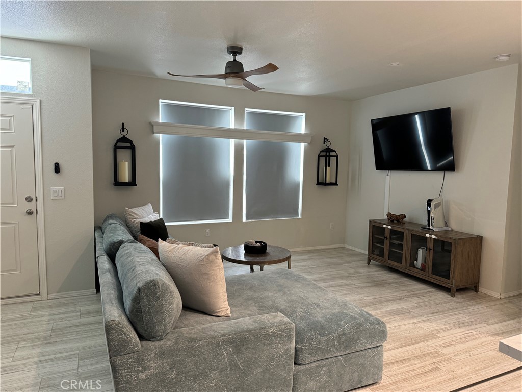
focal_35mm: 24
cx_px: 261
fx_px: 362
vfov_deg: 56.8
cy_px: 196
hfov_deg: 71.6
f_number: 1.78
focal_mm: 6.76
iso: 250
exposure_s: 1/60
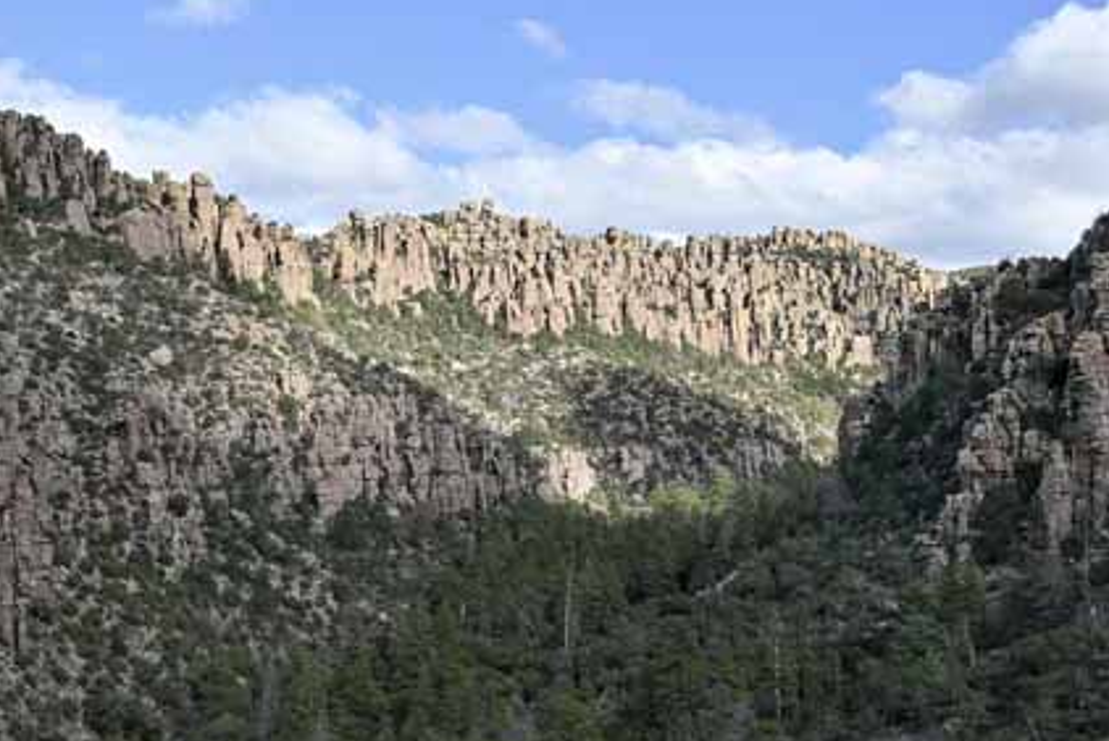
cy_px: 297
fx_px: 1695
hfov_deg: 36.1
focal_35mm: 55
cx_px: 439
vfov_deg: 24.6
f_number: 5
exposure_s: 1/800
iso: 100
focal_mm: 29
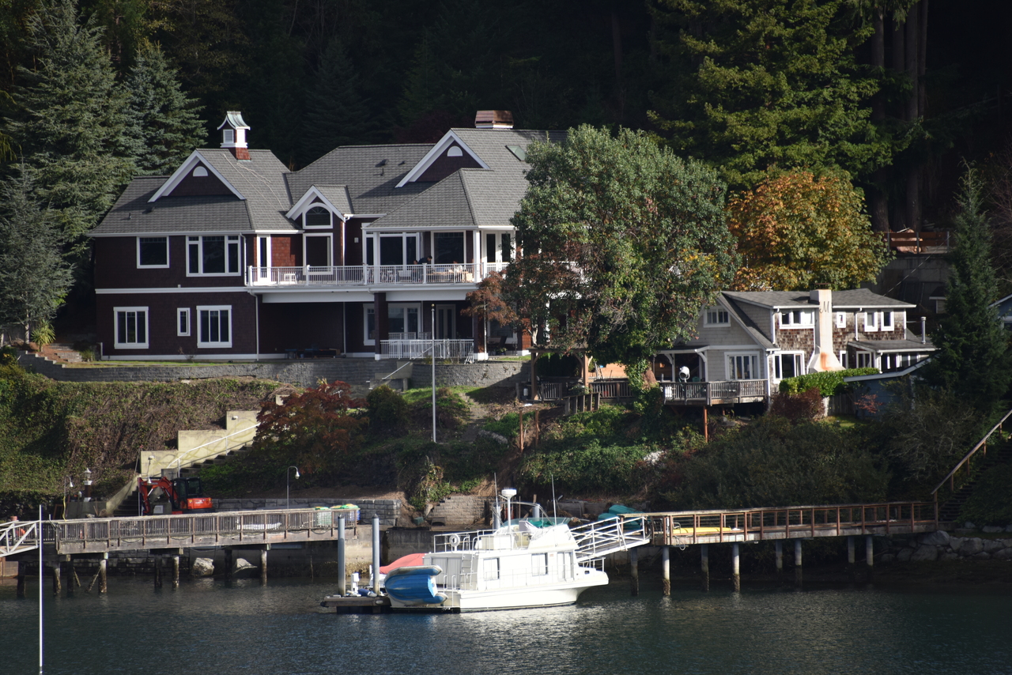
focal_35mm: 300
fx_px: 8435
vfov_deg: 4.6
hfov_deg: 6.9
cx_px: 506
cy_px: 338
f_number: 5.6
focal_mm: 300
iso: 250
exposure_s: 1/640
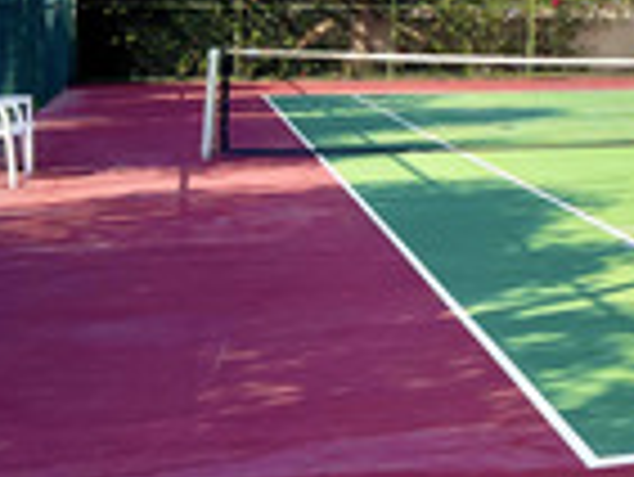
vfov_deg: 16.9
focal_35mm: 84
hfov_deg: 19.9
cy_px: -83
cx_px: 973
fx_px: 1540
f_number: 1.5
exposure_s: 1/4444
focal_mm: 5.7
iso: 50
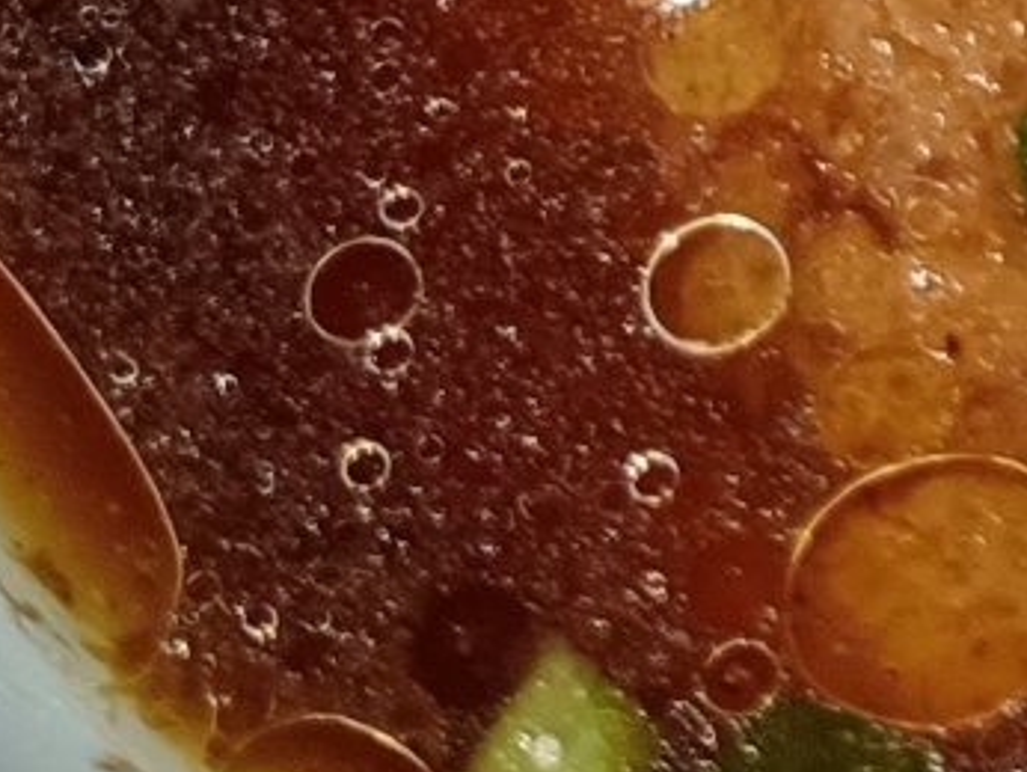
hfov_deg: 9.1
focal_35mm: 205
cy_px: -1024
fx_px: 6086
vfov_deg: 6.9
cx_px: 1996
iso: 448
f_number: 1.8
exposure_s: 1/50.3
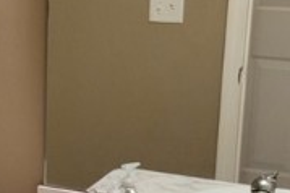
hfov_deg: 17.0
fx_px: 934
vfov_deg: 11.7
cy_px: 196
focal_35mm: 116
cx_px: -44
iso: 250
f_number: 1.8
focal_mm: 5.4
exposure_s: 1/60
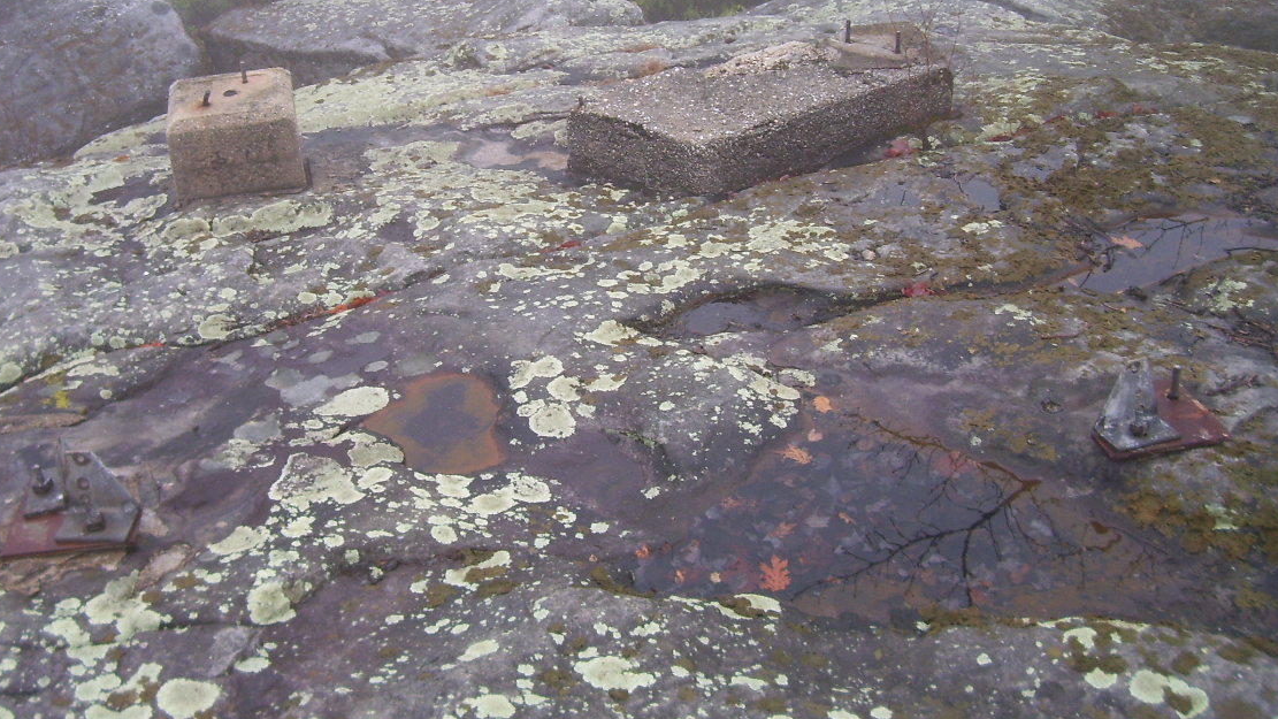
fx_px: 1356
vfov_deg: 29.4
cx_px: 599
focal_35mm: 40
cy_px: 207
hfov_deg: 50.4
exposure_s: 1/45
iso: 80
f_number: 2.7
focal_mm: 5.6
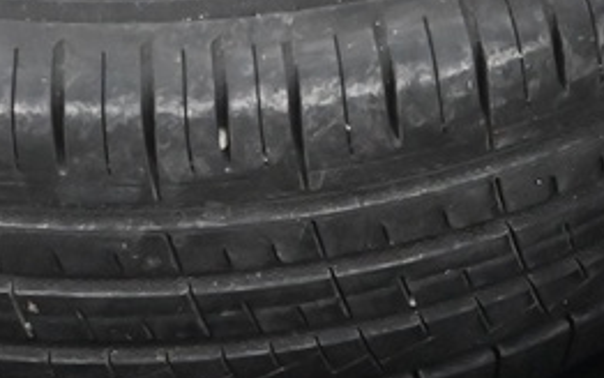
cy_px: -410
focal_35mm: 192
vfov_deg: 6.6
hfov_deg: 10.7
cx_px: -99
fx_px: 3164
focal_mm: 30.5
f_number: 4.8
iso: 5000
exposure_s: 1/60
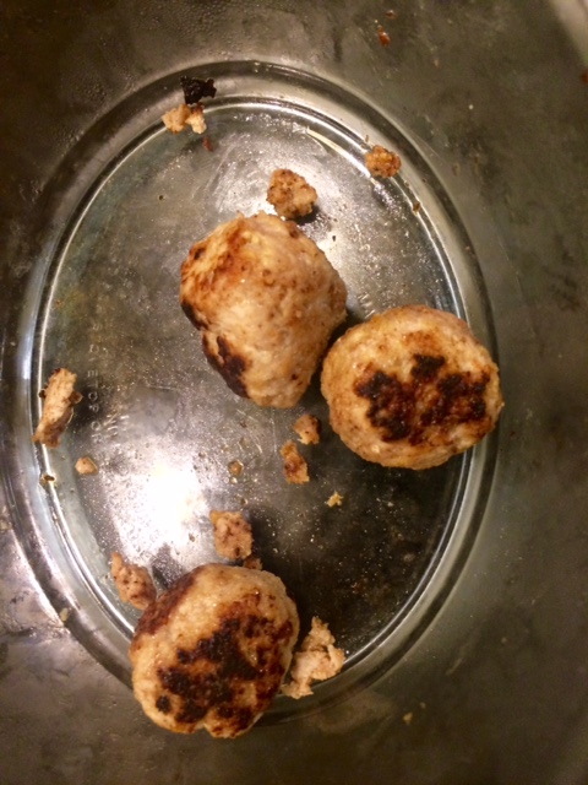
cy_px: 392
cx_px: 294
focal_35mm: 29
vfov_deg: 61.7
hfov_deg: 48.2
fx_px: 657
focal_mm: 4.15
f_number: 2.2
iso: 200
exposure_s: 1/30
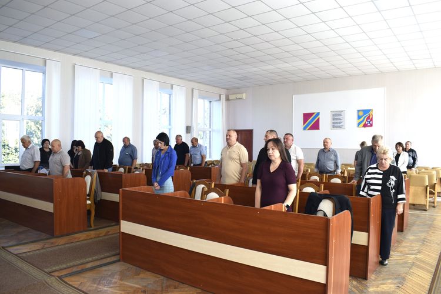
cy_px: 147
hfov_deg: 67.4
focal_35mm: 27
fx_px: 331
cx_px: 220
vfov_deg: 47.9
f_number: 6.3
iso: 400
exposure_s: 1/160
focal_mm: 18
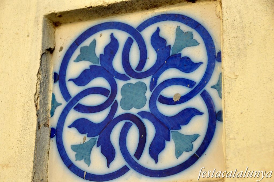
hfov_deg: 19.5
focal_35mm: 105
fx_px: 798
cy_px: 91
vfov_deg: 13.0
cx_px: 137
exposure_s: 1/1250
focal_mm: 70
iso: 1600
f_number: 7.1
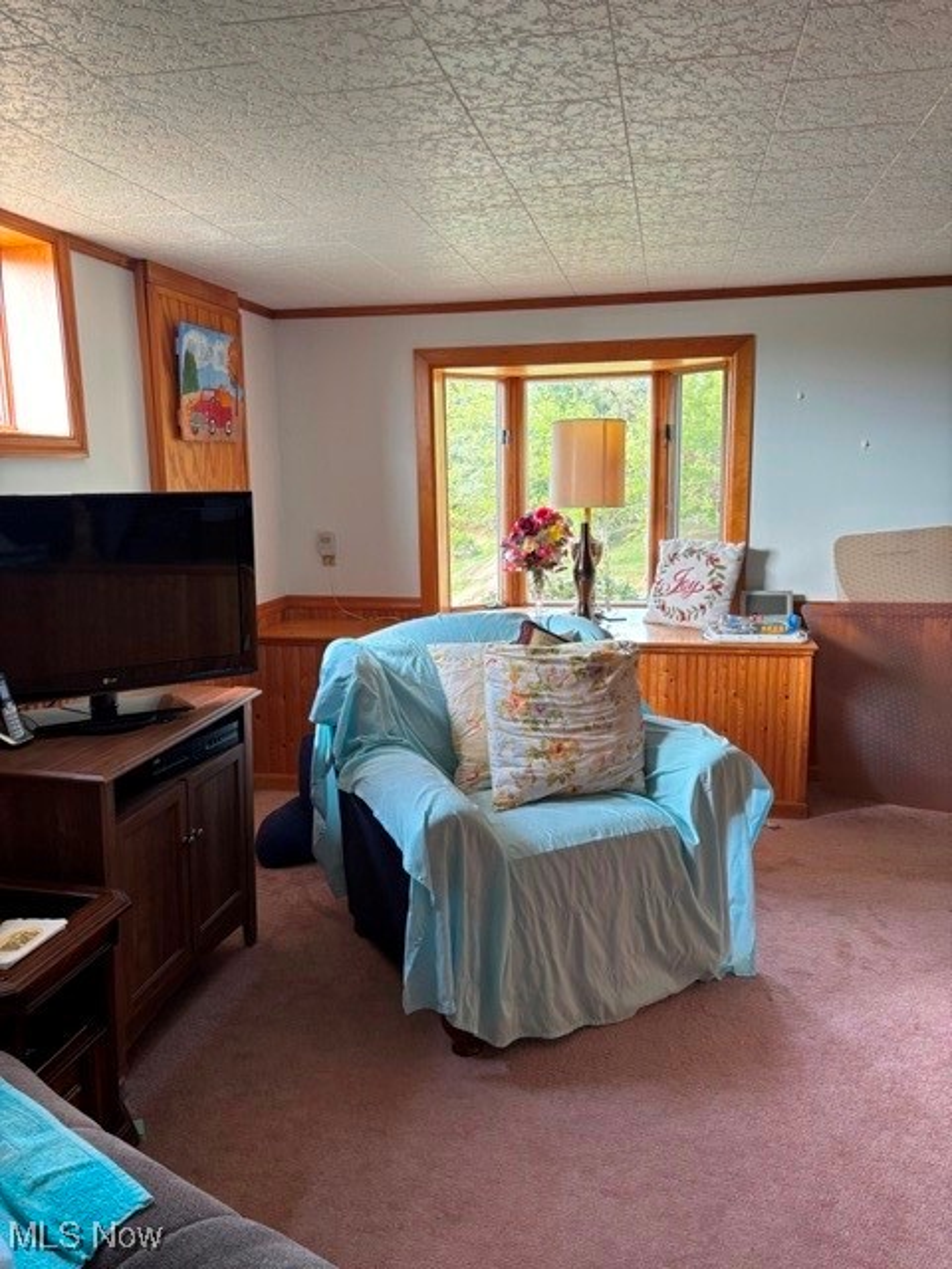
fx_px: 953
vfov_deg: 67.3
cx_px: 476
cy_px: 634
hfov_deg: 53.1
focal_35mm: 26
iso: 125
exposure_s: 1/121
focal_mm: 5.96
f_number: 1.6
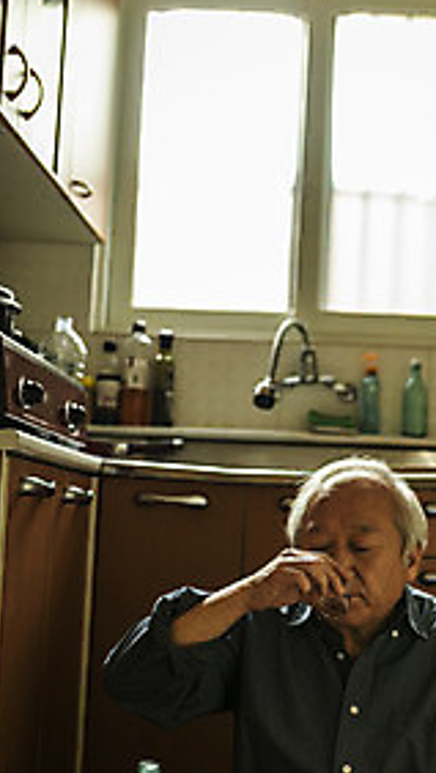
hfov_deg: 22.7
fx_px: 1067
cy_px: 444
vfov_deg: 39.7
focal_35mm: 52
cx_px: 355
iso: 640
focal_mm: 35
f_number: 1.8
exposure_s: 1/125
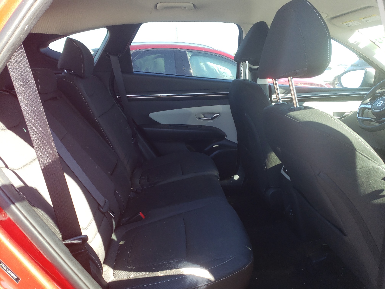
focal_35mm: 26
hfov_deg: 67.3
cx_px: 192
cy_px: 144
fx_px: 289
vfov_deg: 53.1
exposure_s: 1/141
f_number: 1.5
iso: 50
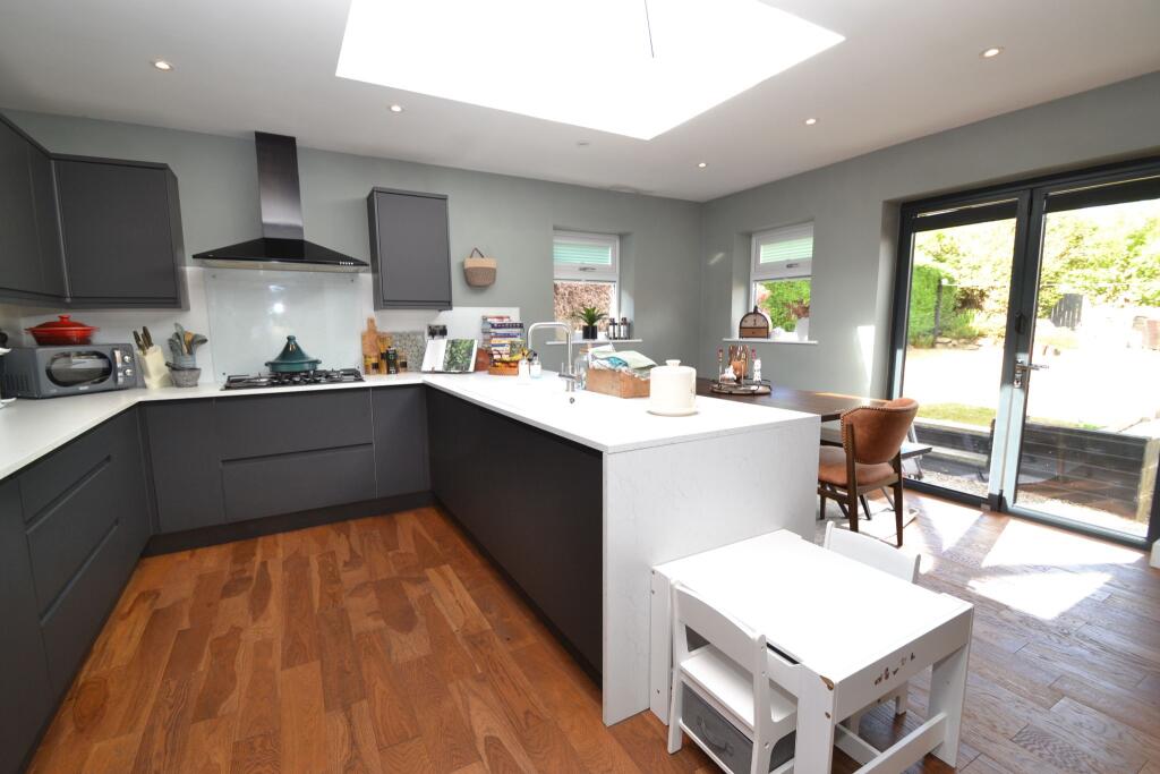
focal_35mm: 15
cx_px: 580
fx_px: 483
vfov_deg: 77.3
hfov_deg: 100.4
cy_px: 387
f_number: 4.5
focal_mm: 10
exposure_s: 1/80
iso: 400
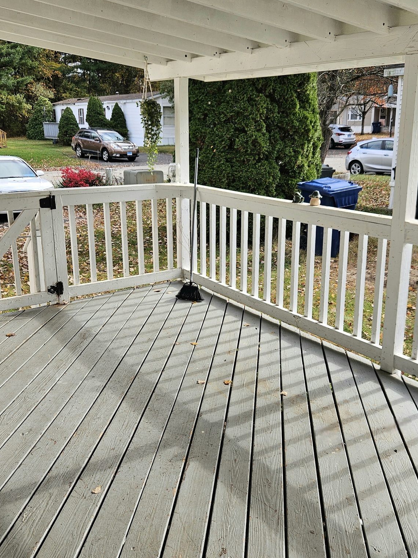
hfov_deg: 40.6
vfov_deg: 52.6
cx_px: 235
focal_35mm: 35
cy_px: 275
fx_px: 563
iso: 25
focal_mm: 5.4
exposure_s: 1/400
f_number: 1.8
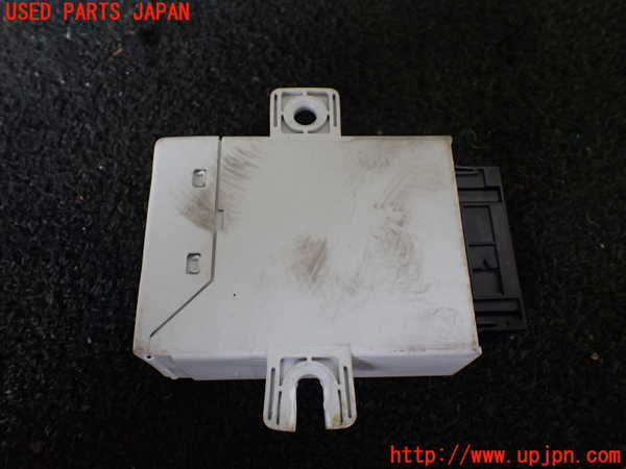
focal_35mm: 30
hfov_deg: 60.0
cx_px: 313
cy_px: 234
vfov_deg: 46.8
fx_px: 543
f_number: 2.3
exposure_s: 1/125
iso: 250
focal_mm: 5.4
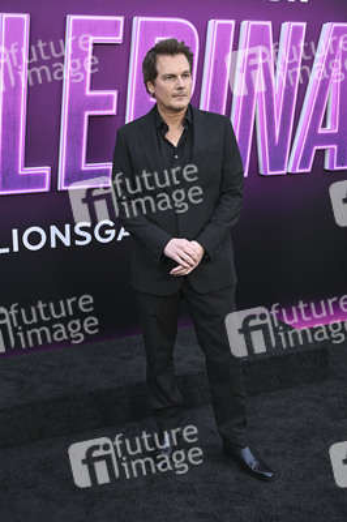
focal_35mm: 44
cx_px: 174
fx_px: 637
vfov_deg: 44.5
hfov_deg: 30.5
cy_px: 261
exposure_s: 1/320
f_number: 5
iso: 1600
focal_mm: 44
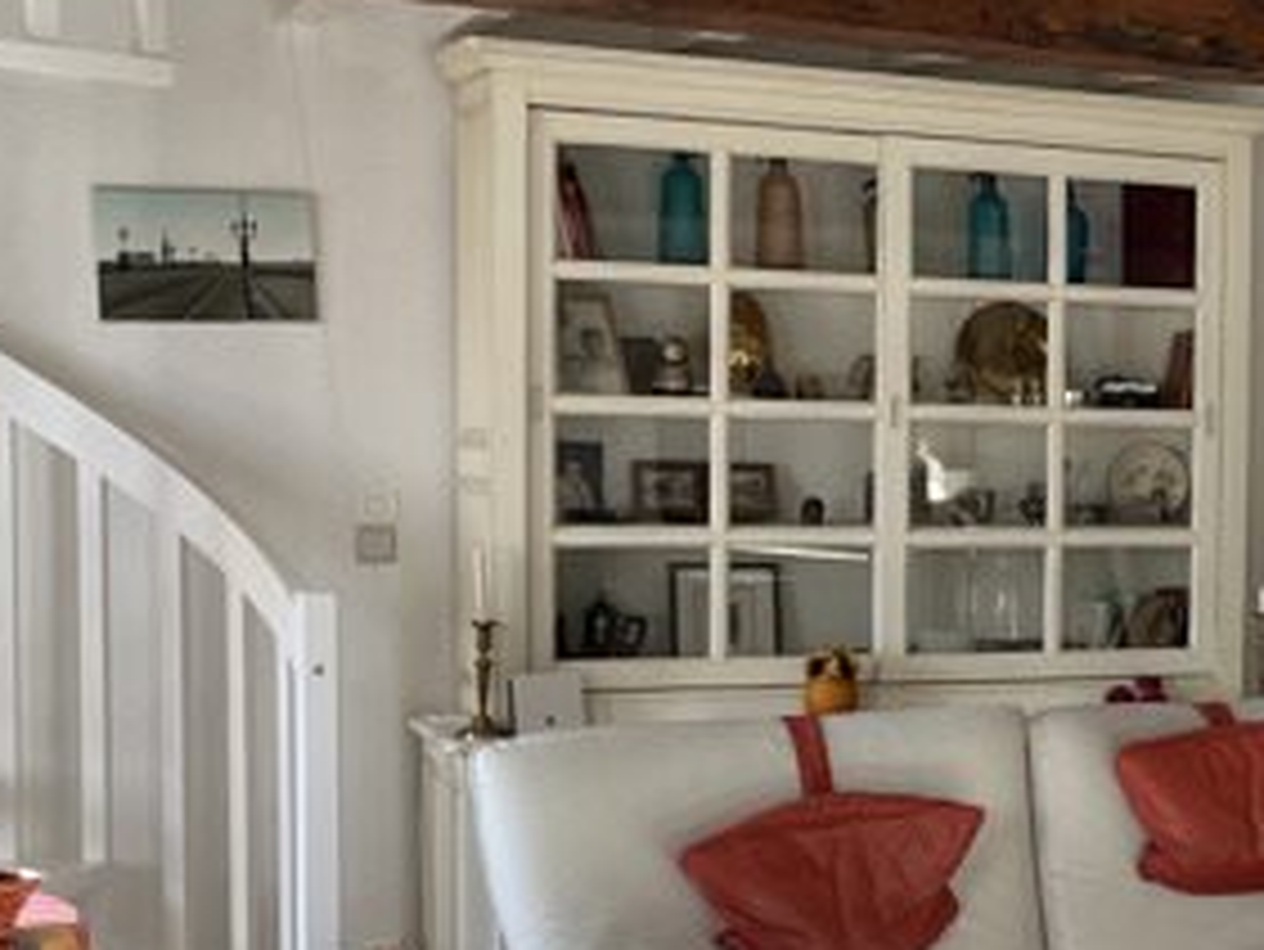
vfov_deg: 19.9
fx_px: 2703
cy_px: 590
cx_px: 1480
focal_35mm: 74
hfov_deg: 24.1
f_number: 1.6
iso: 50
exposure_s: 1/122
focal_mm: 5.1
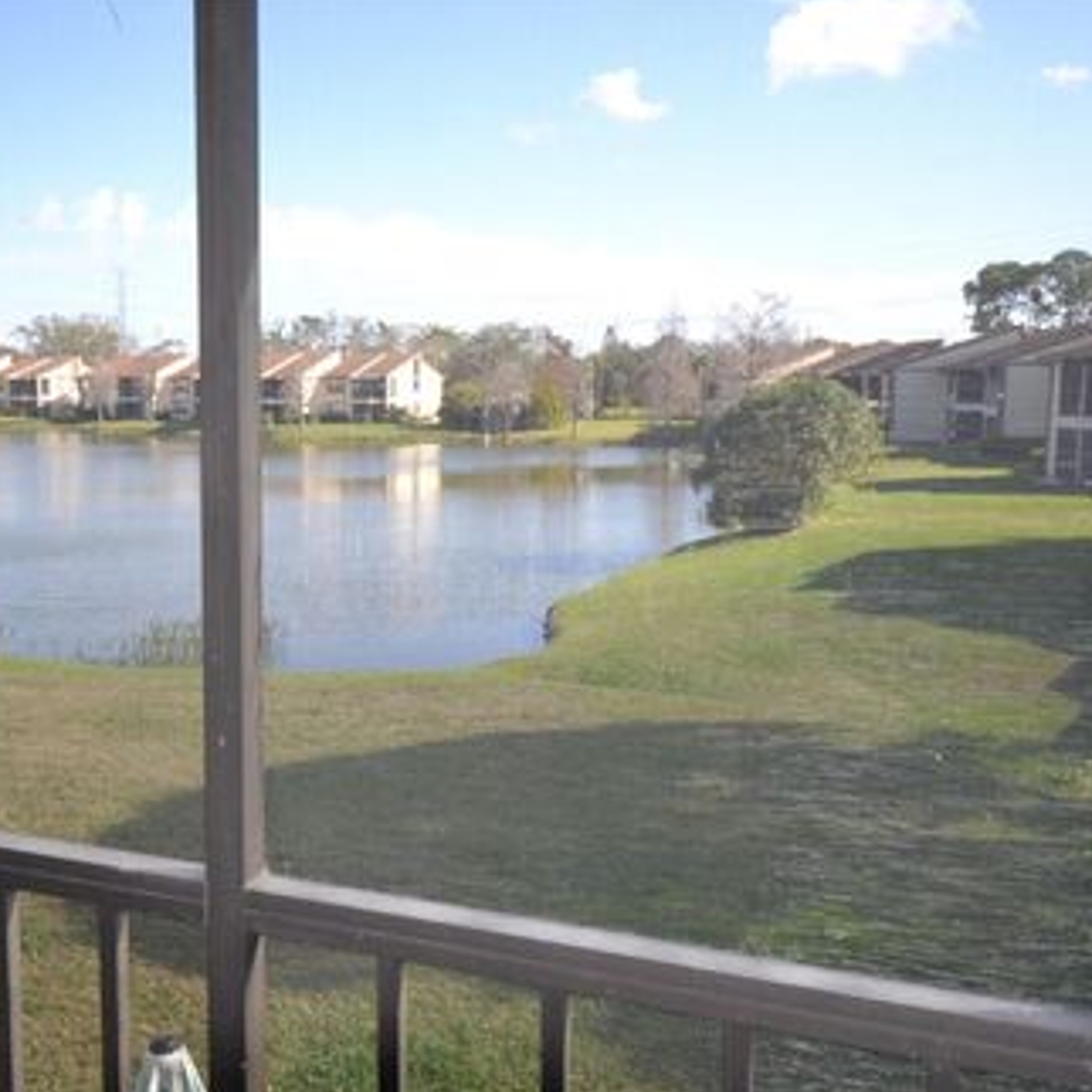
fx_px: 1201
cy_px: 551
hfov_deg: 48.1
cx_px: 370
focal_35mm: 34
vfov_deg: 48.9
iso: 100
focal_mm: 17
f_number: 4.5
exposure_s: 1/200
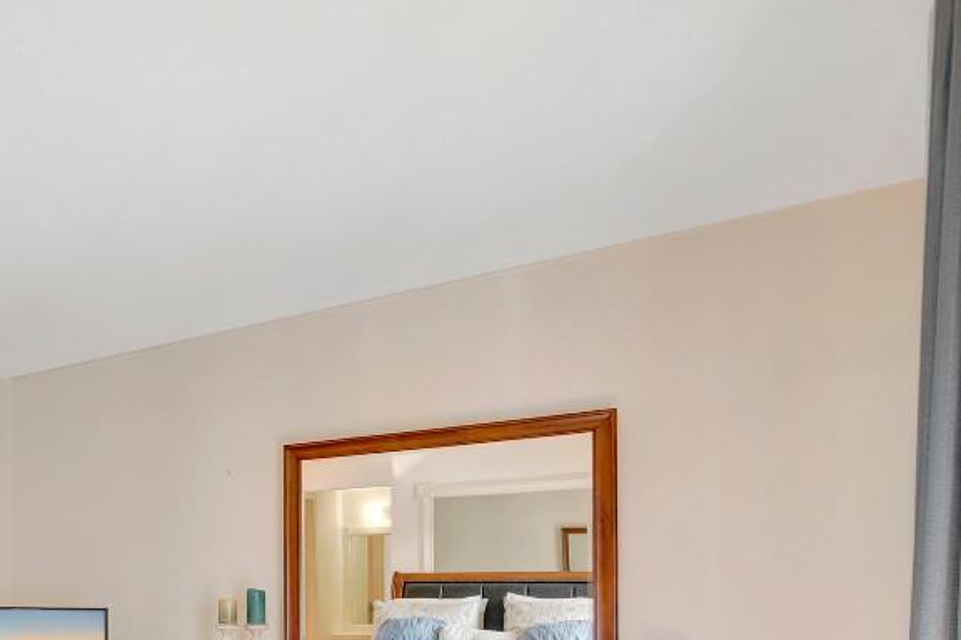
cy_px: 588
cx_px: 51
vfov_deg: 40.0
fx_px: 801
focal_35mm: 30
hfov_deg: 52.3
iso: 500
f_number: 8
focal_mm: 10
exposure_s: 1/20
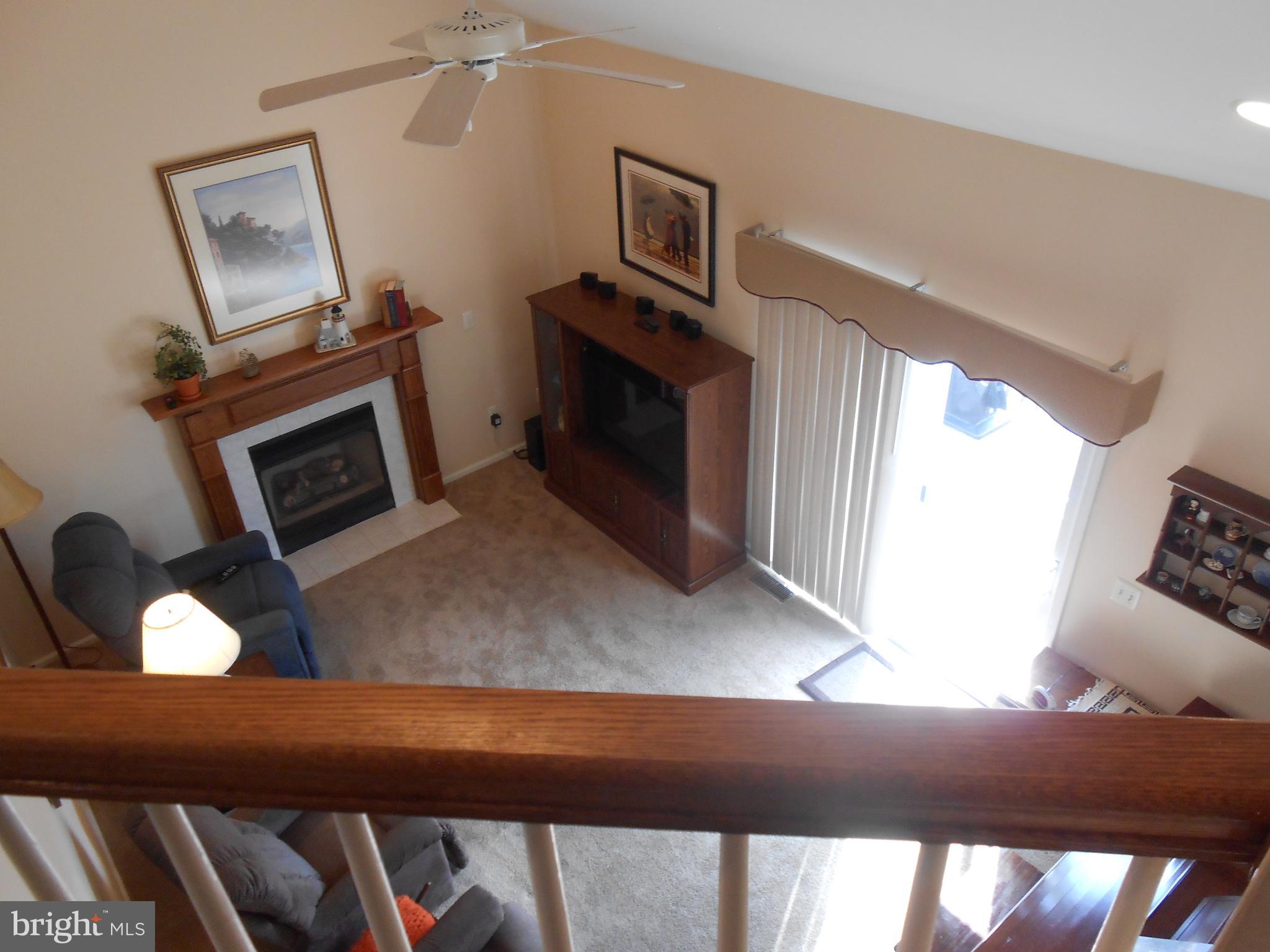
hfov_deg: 67.3
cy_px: 476
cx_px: 635
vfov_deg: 53.1
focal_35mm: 26
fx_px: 954
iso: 200
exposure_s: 1/30
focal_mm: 4.6
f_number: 3.5
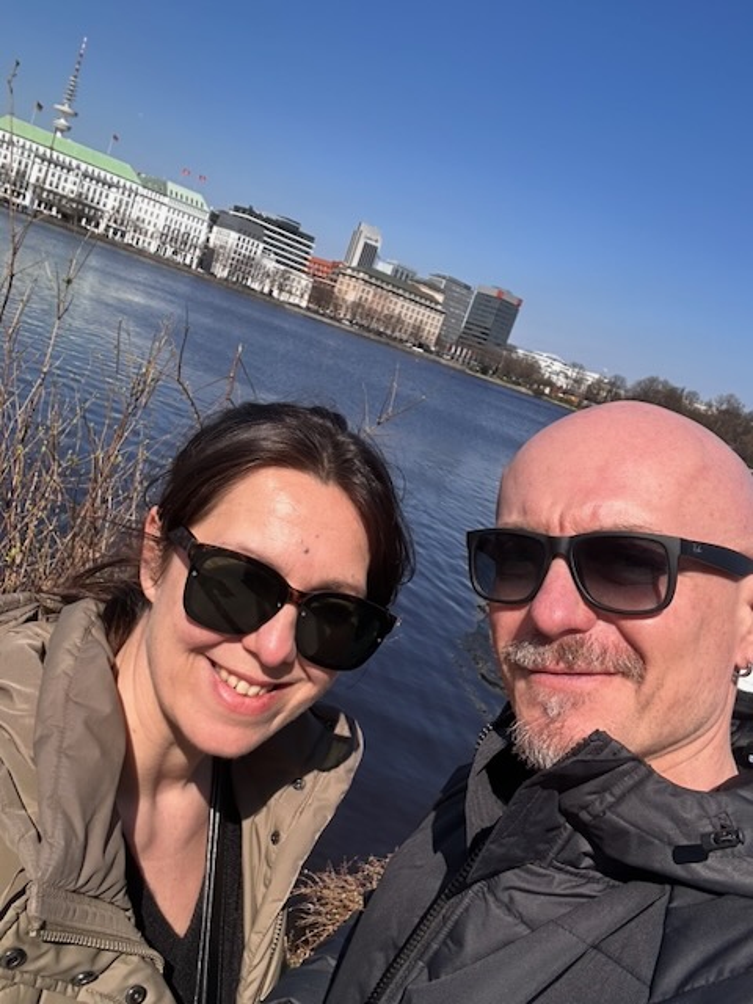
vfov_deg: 60.0
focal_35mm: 30
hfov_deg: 46.8
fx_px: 870
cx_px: 376
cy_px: 502
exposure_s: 1/1383
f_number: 1.9
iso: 25
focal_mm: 2.69
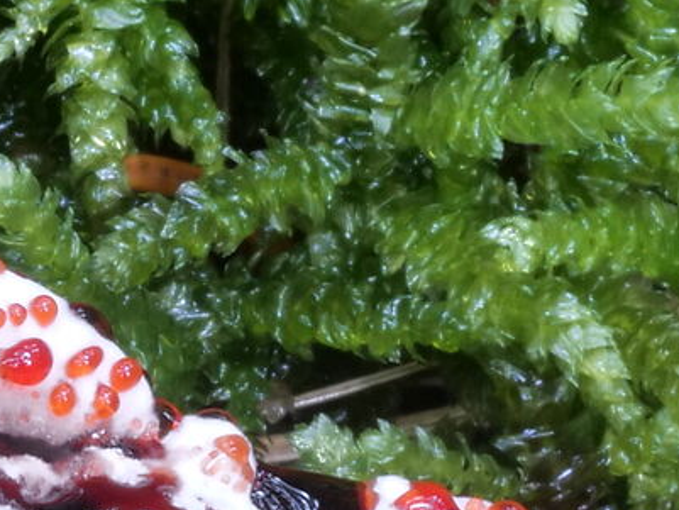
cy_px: 834
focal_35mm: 718
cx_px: -298
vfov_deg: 2.1
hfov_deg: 2.8
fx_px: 14088
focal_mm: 60
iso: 100
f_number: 16
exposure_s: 5
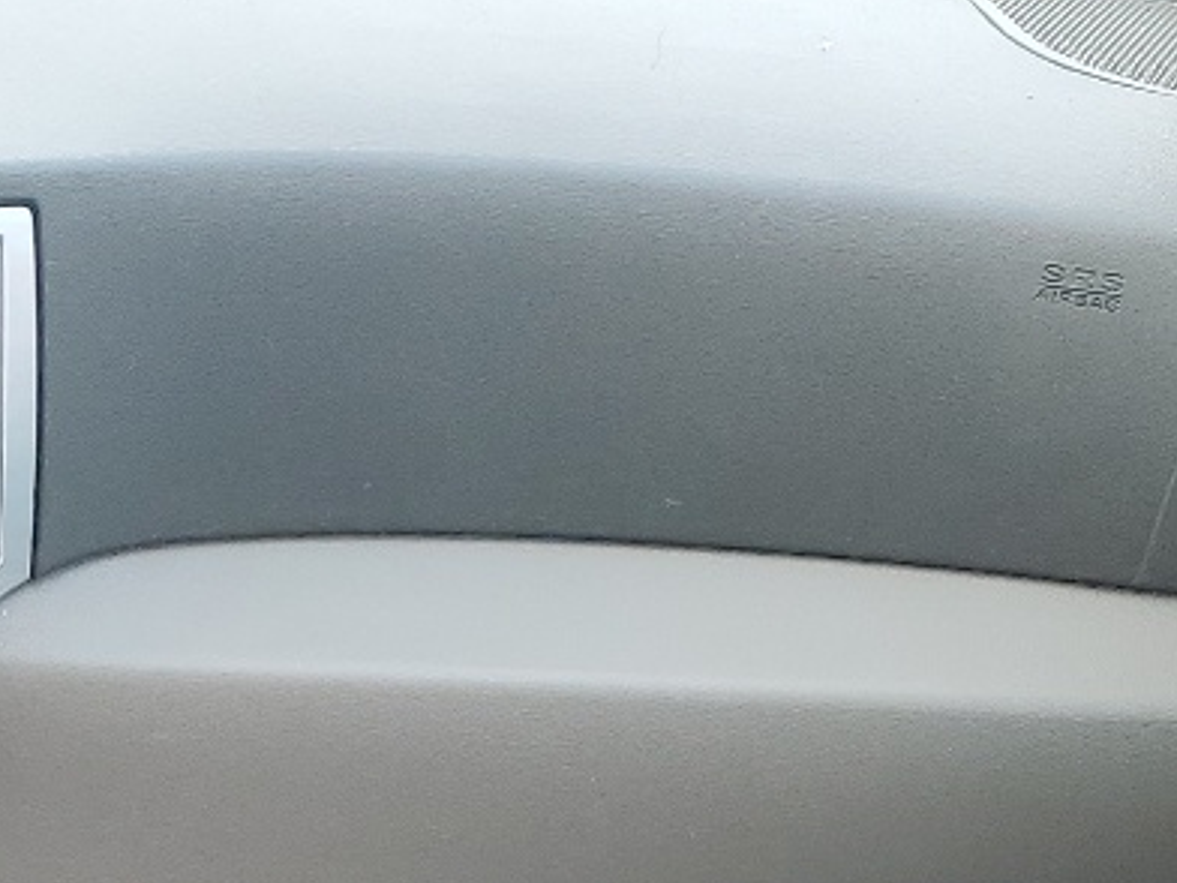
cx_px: -691
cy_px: 1613
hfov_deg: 16.5
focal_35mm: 106
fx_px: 3604
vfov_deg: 12.7
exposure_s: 1/123
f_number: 1.5
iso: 50
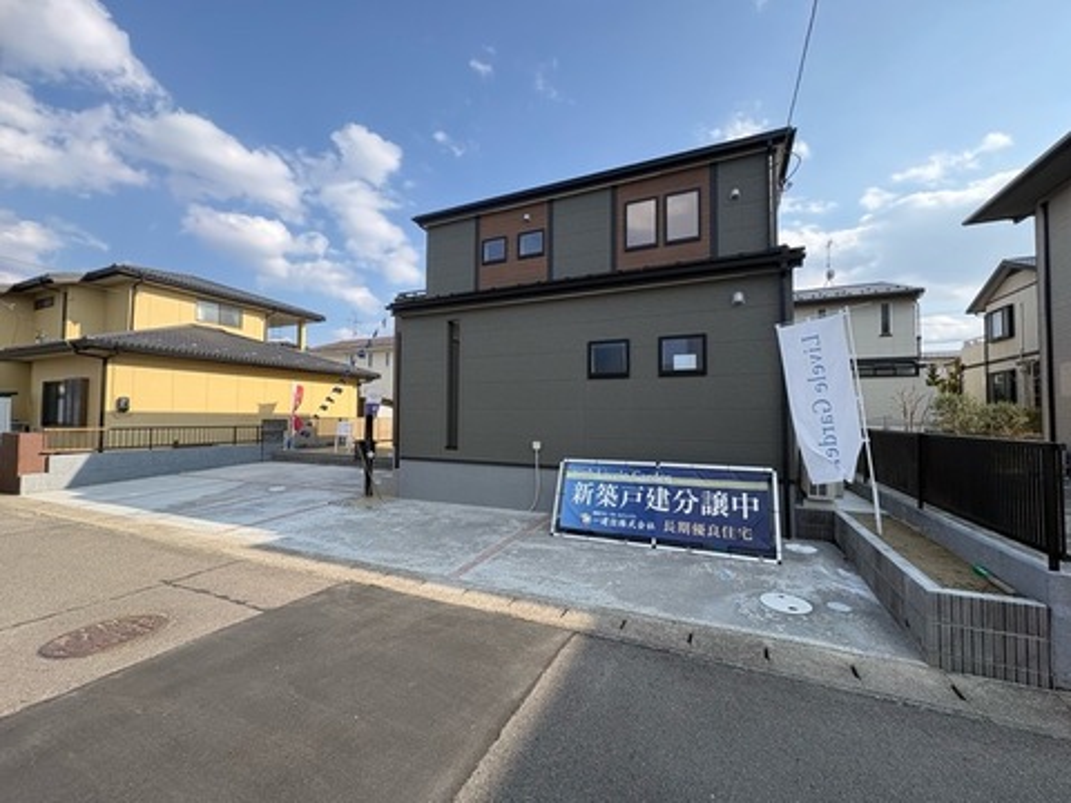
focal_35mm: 14
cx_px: 536
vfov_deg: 85.7
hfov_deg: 102.1
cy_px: 402
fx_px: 433
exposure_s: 1/741
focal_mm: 2.22
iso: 50
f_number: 2.2
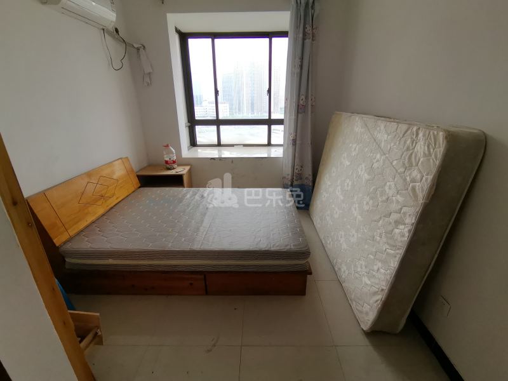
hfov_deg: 94.5
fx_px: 235
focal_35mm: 16
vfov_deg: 78.1
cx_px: 254
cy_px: 190
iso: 50
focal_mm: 1.68
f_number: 2.2
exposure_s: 1/131
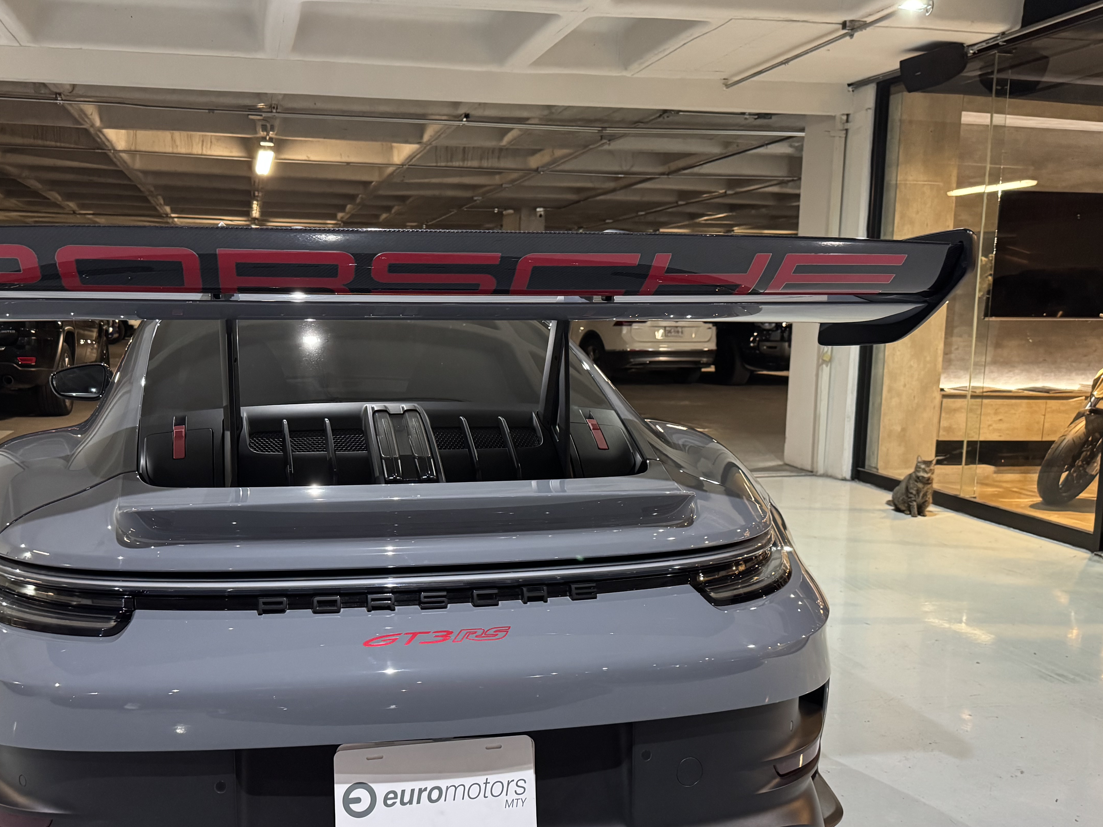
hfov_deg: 56.4
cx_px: 444
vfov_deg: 44.1
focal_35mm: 32
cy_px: 452
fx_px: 1020
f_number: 1.78
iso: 640
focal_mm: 6.76
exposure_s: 1/60
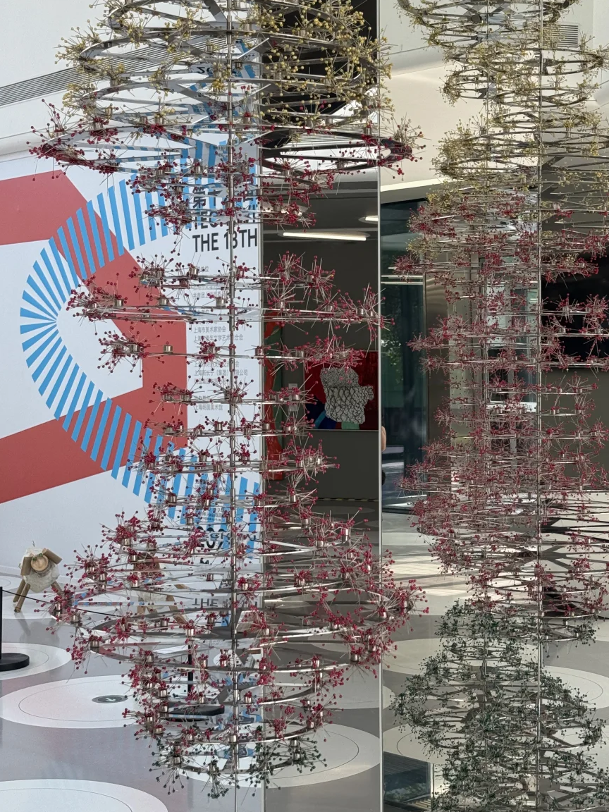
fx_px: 1407
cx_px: 361
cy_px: 415
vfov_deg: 32.2
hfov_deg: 24.4
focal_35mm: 60
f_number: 1.78
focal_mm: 6.76
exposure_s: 1/267
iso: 64
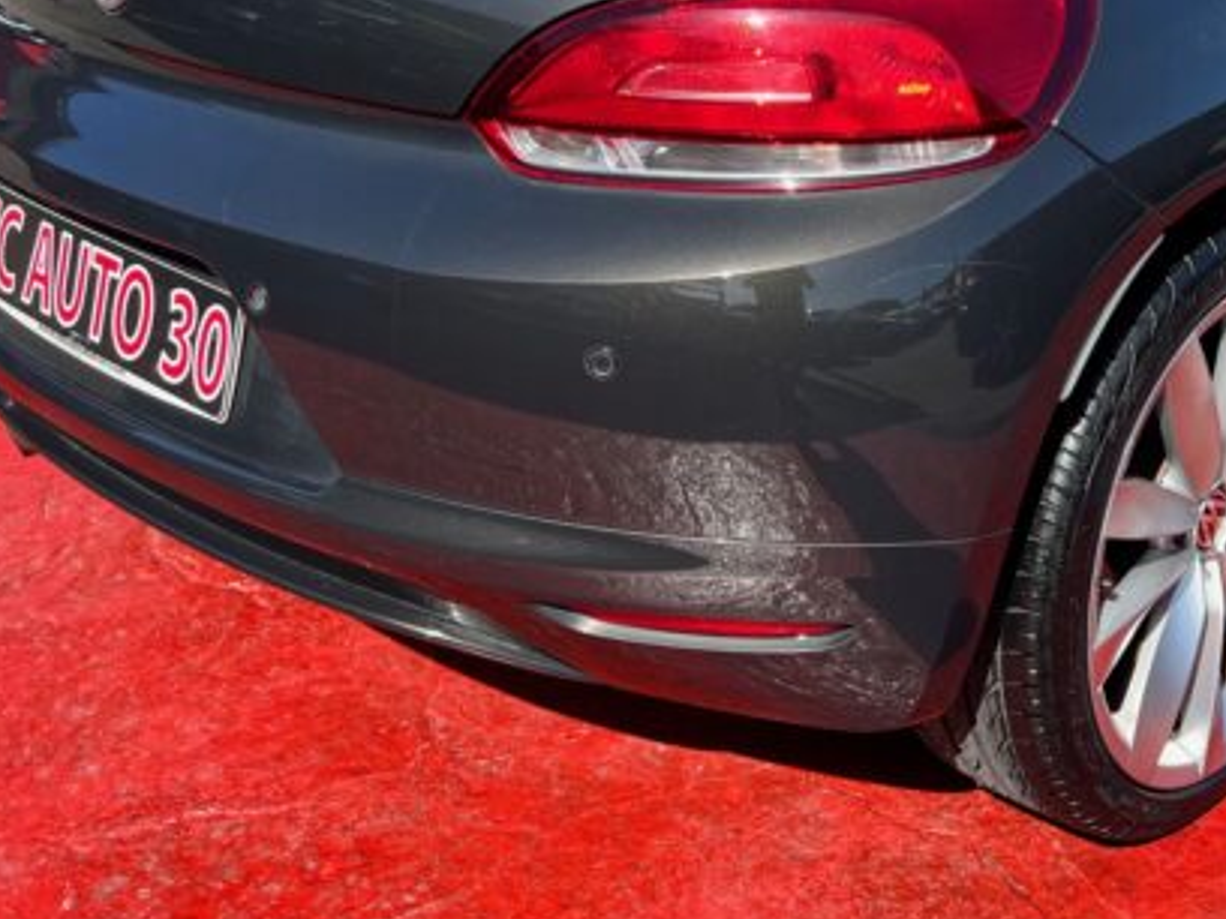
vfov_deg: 27.5
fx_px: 1806
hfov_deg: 36.2
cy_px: 81
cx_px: 992
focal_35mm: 51
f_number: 1.5
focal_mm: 5.7
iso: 50
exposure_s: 1/1751
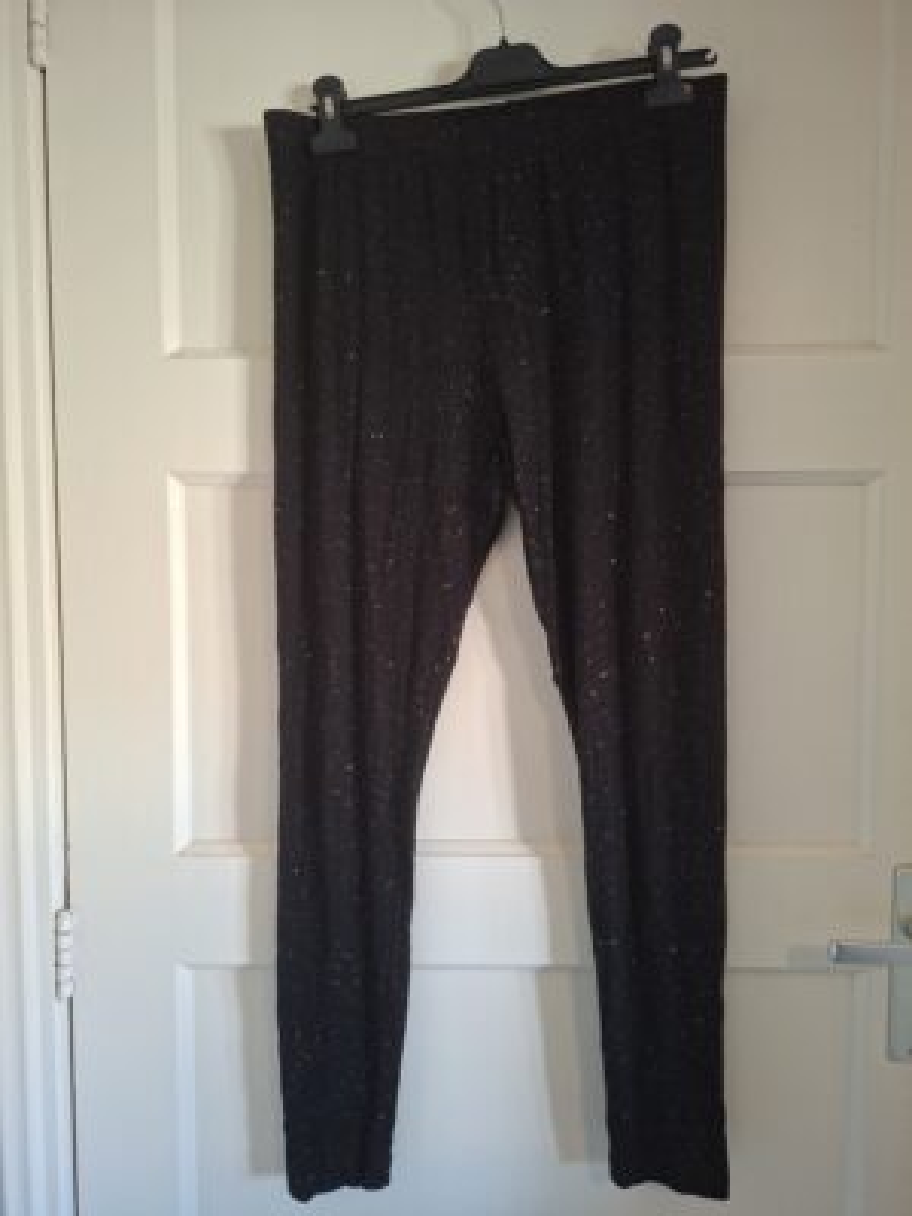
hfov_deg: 58.9
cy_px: 608
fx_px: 808
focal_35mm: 23
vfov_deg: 73.9
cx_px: 456
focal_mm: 5.54
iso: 320
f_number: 1.8
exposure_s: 1/40
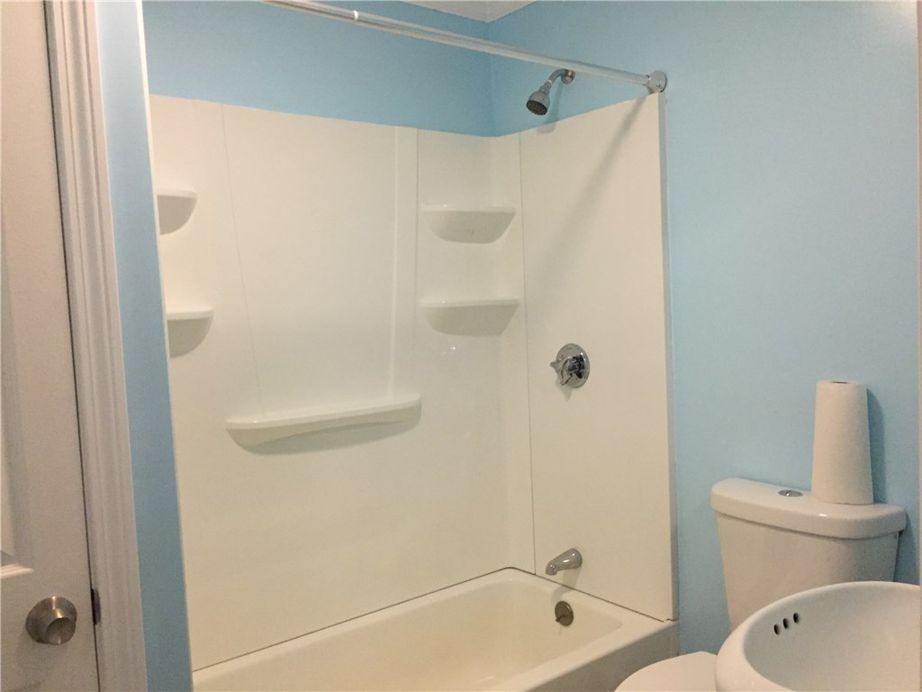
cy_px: 346
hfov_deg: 61.7
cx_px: 461
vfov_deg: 48.2
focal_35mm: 29
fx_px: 772
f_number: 2.2
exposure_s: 1/24
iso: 250
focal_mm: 4.15
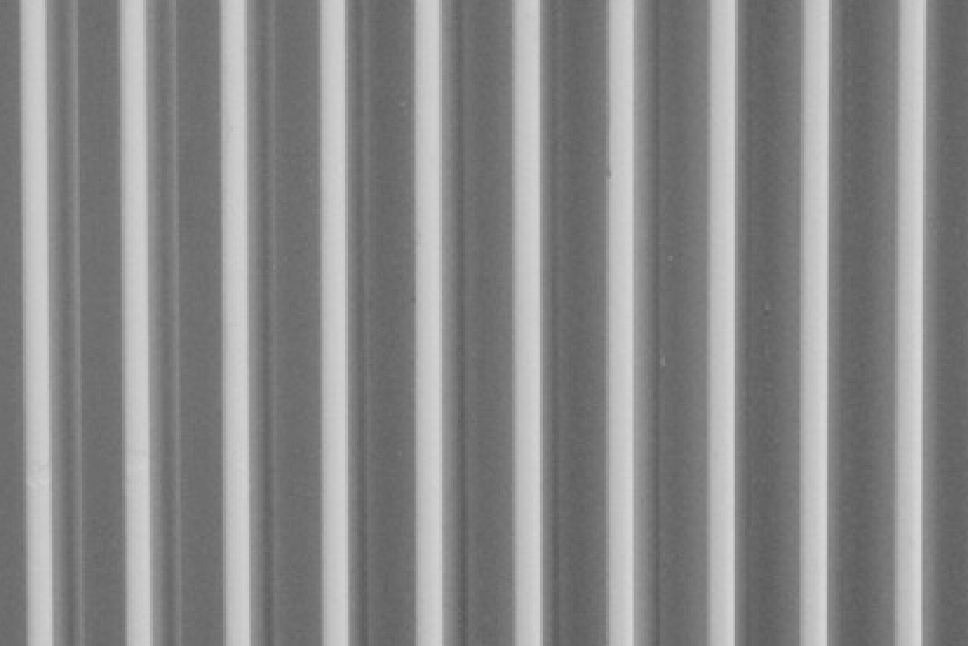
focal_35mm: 471
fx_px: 12668
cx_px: 103
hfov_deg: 4.4
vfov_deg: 2.9
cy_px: 1184
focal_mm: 120
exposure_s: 1/125
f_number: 5
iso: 6400
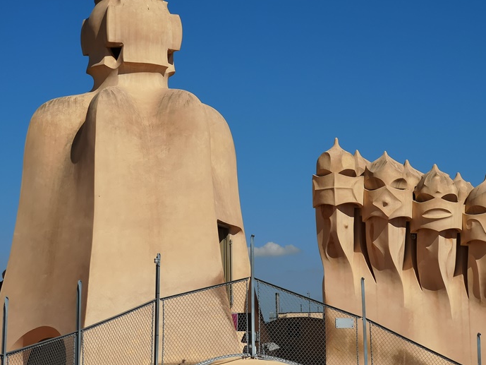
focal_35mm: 94
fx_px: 1320
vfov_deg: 15.7
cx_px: 256
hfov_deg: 20.9
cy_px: 168
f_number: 2.4
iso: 50
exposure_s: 1/3356
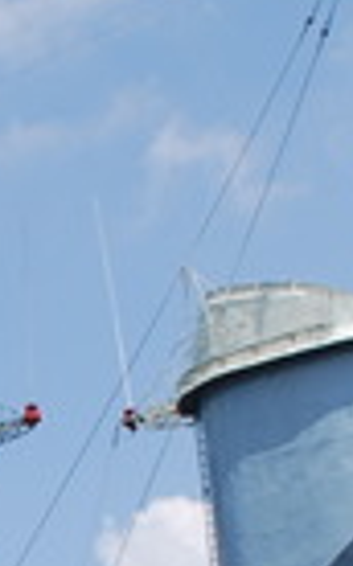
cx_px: -394
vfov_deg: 15.5
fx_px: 1974
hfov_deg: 9.4
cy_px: 751
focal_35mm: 128
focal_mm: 18
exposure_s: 1/250
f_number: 8
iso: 100
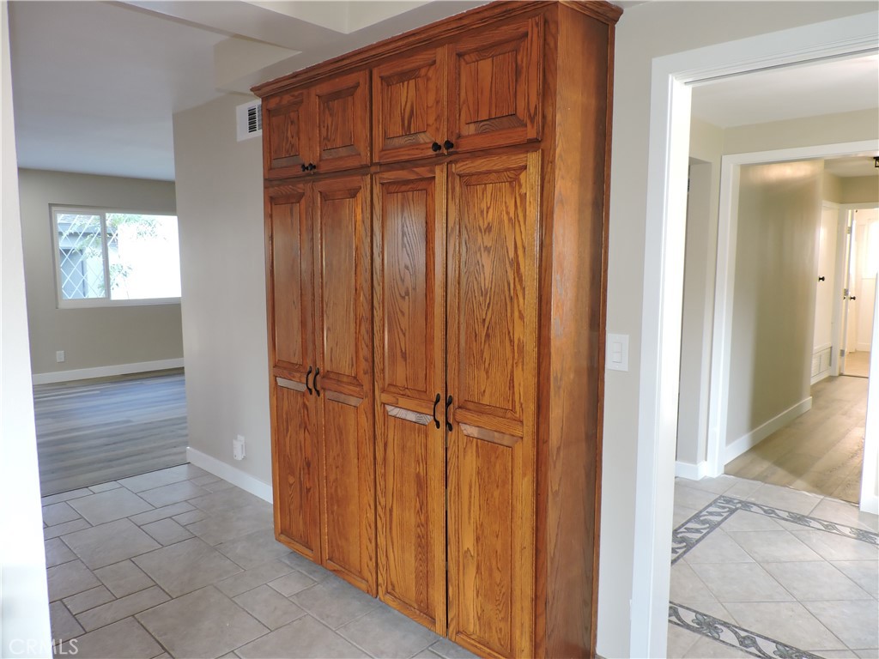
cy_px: 330
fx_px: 609
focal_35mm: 24
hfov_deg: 71.6
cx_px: 440
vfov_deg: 56.8
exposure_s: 1/40
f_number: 3
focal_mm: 4.3
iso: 220
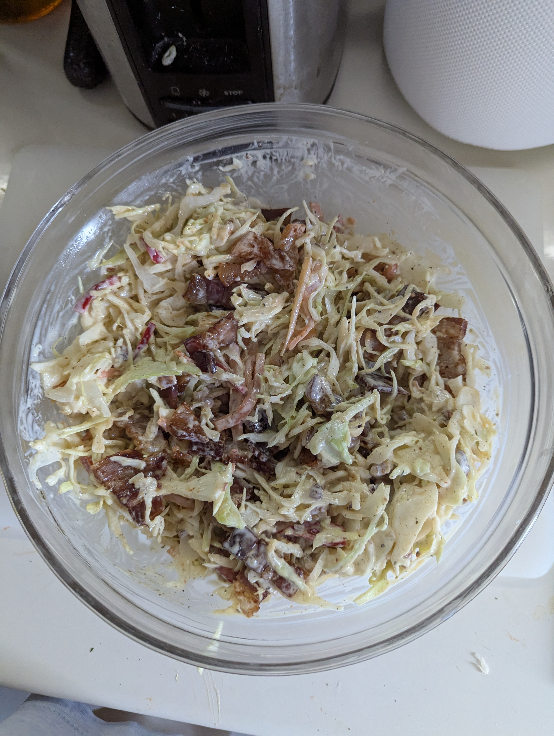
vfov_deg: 71.5
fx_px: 511
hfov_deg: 56.9
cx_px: 277
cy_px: 368
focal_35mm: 24
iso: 1610
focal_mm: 6.81
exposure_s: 1/219
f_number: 1.85
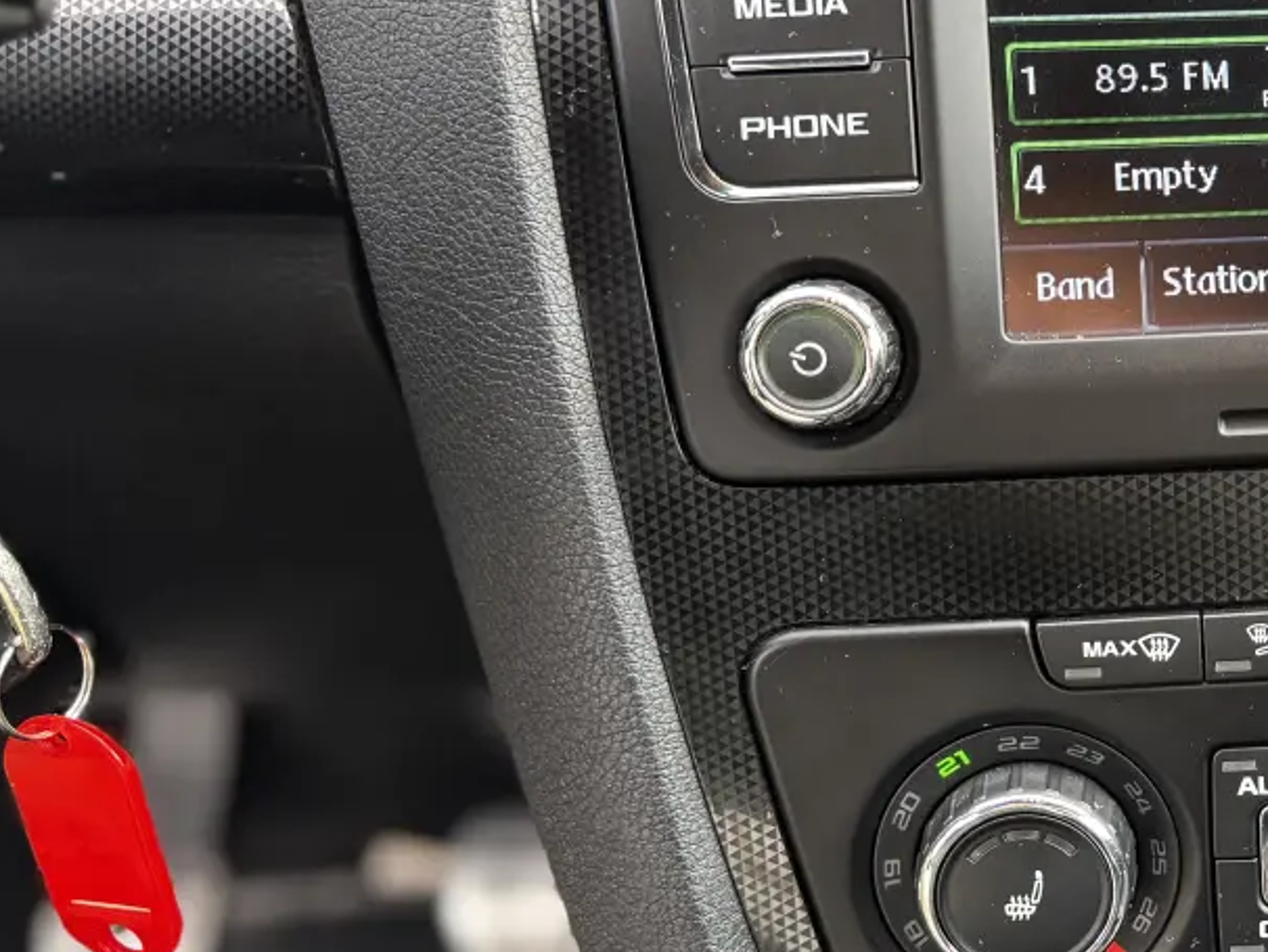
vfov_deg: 25.7
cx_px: 1398
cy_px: 423
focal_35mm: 57
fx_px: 2089
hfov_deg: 30.2
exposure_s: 1/100
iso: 200
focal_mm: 6.76
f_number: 1.78
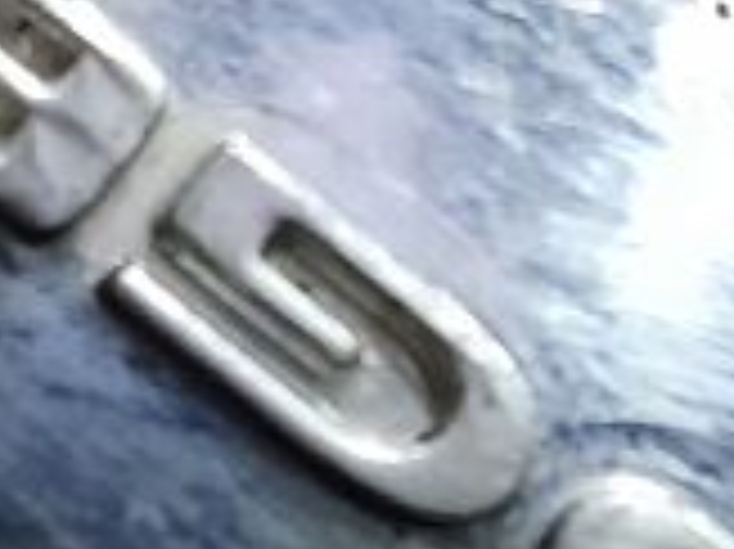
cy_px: 504
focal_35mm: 184
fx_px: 3899
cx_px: 793
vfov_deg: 8.0
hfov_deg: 10.6
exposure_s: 1/50
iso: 320
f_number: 2
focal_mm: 4.6
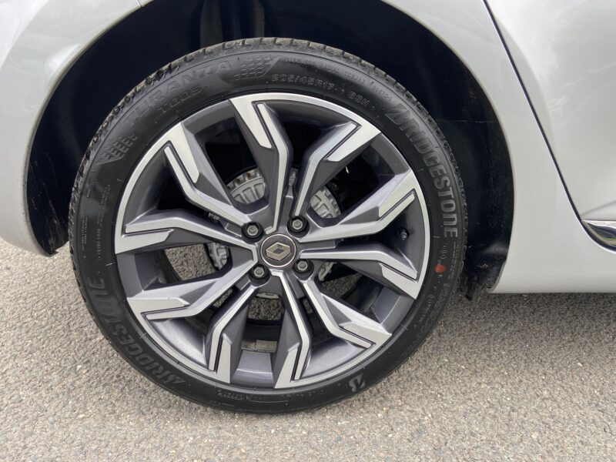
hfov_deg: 67.3
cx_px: 308
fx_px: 463
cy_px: 231
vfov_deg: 53.1
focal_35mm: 26
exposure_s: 1/260
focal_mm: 4.25
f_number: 1.8
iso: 32
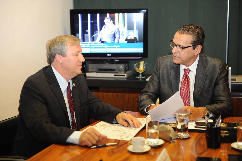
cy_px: 80
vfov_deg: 22.6
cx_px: 121
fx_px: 403
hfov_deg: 33.4
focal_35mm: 60
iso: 1250
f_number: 2.8
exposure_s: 1/60
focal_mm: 60
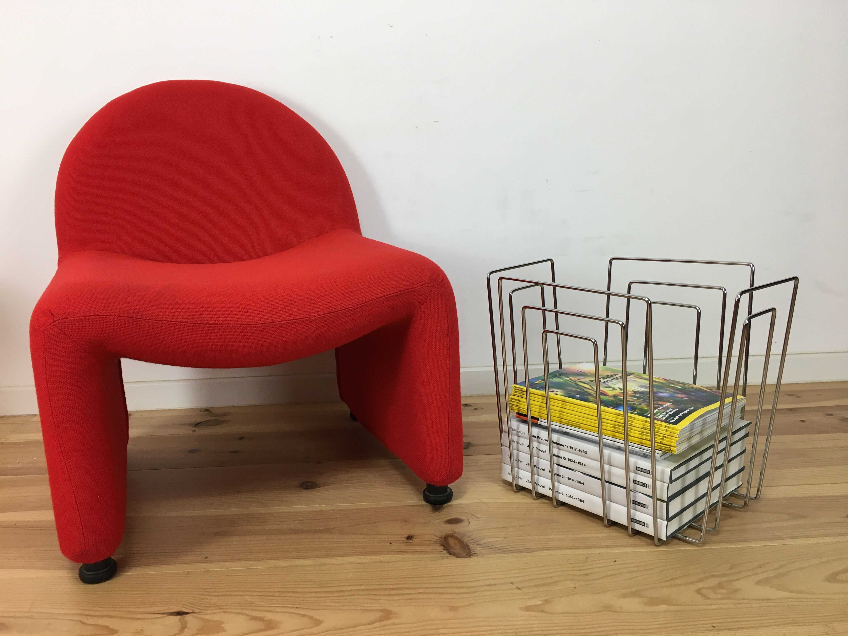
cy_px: 318
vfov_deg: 48.2
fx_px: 710
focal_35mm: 29
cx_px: 424
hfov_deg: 61.7
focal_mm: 4.15
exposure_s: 1/33
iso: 50
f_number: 2.2
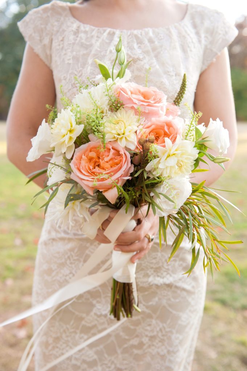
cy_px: 186
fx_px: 464
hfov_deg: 29.8
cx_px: 124
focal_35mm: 45
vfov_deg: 43.6
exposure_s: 1/100
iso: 250
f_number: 4
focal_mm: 45
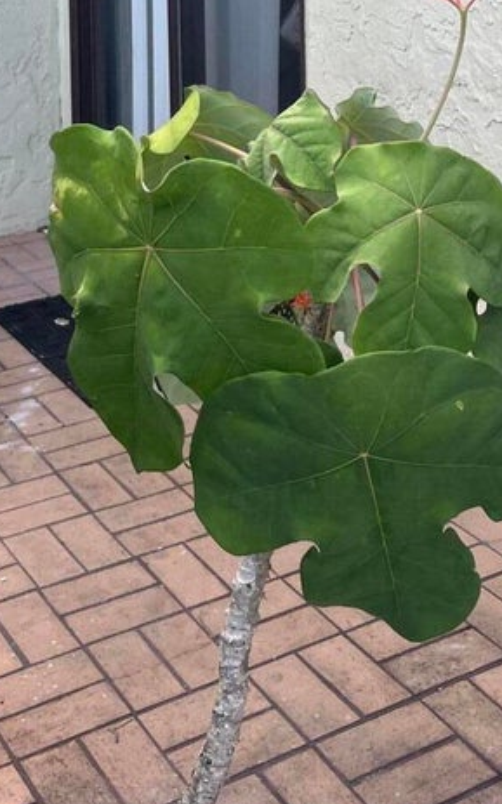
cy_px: -31
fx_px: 1337
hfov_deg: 21.2
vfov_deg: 30.7
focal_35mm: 61
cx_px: 198
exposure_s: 1/269
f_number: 1.6
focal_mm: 5.1
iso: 40
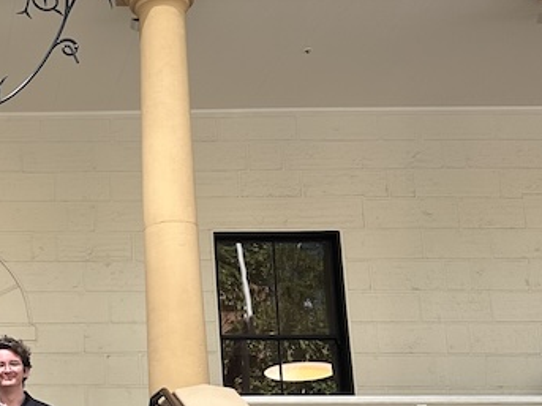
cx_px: -79
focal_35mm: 56
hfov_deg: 30.2
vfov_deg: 24.4
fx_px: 877
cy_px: 442
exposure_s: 1/894
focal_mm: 6.86
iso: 80
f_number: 1.78
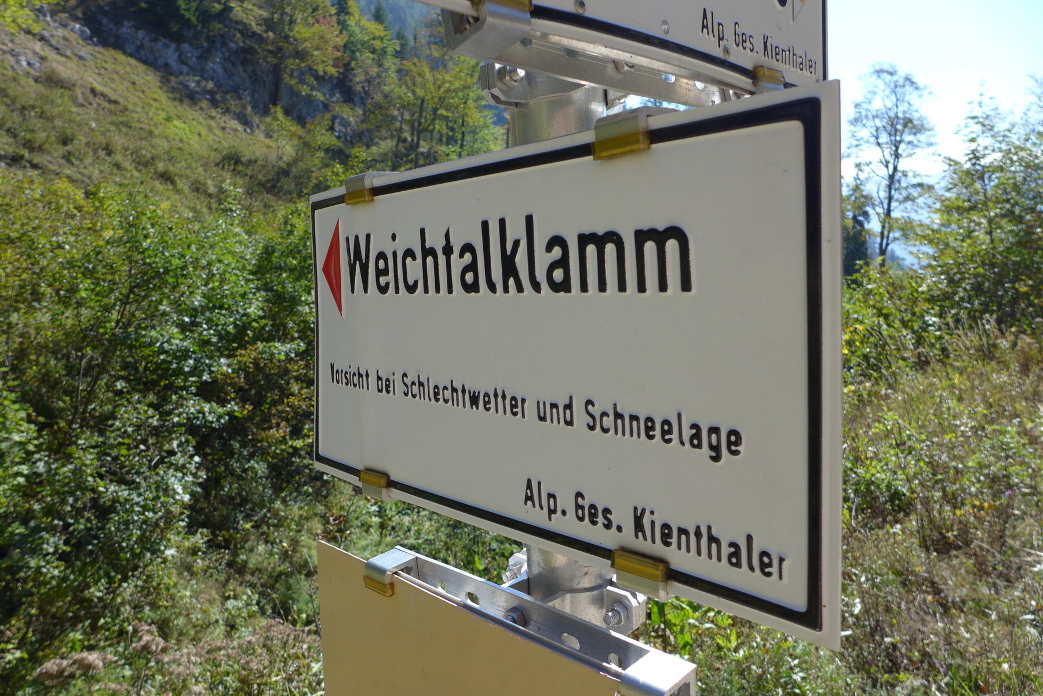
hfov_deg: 73.7
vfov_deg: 53.2
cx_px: 522
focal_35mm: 24
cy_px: 348
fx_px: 695
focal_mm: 4.7
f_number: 2.8
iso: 80
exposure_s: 1/800
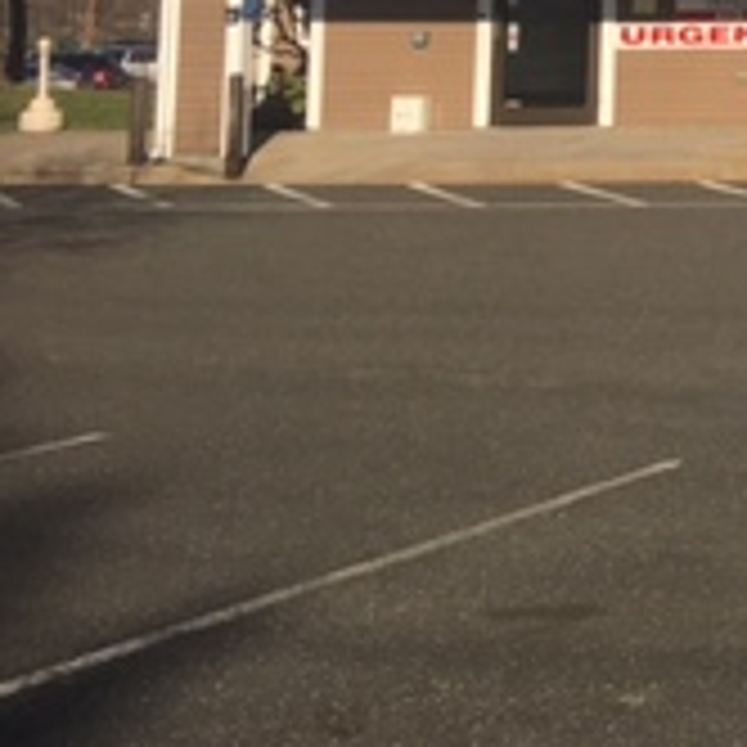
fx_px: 2417
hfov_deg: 14.8
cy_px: -256
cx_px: 1436
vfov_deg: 16.5
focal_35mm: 99
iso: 25
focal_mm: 4.15
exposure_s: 1/1672
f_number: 2.2
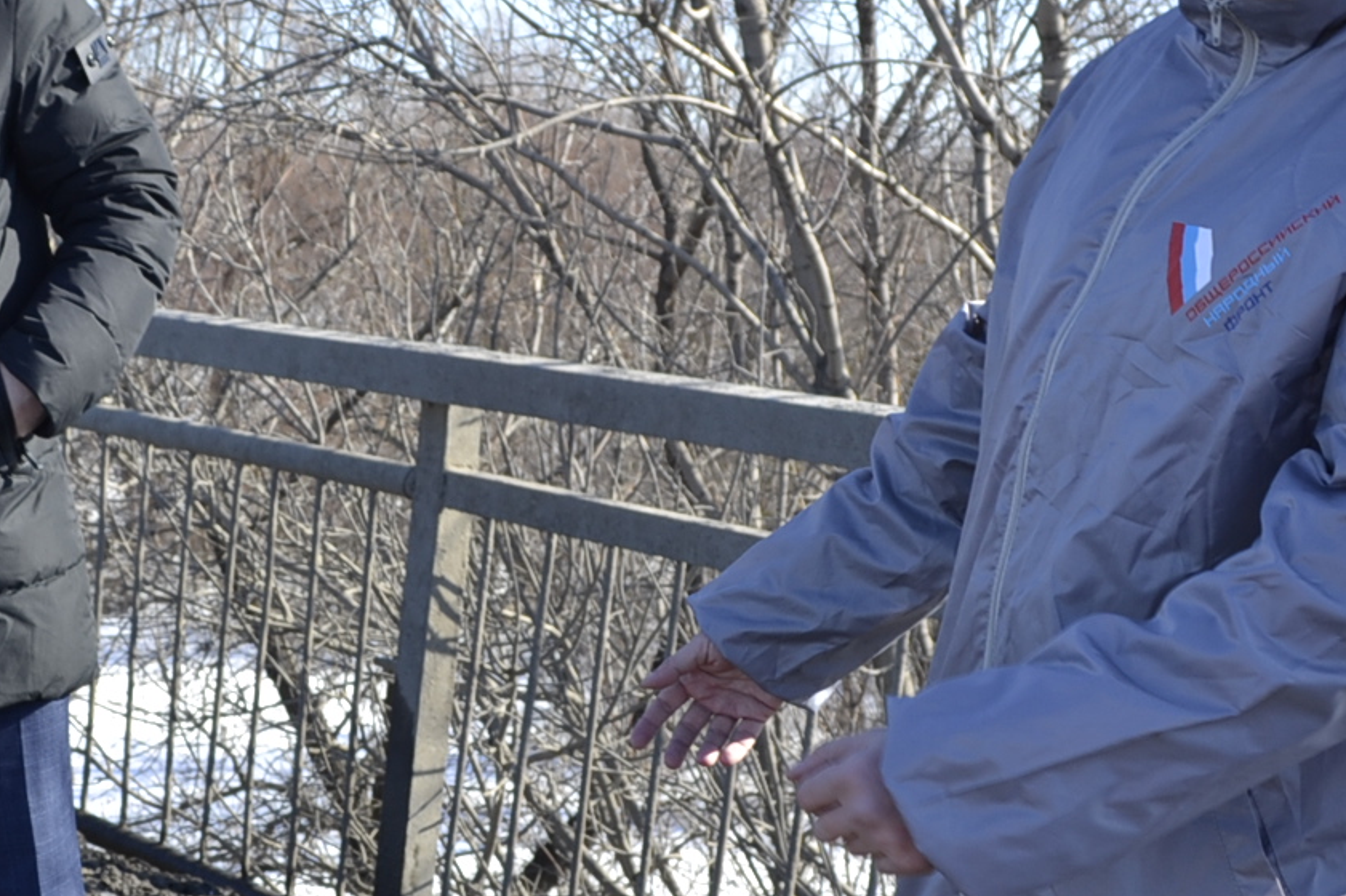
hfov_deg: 27.0
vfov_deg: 18.3
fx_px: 2766
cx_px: 354
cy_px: 702
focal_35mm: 74
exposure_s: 1/250
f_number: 5.6
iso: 100
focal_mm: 18
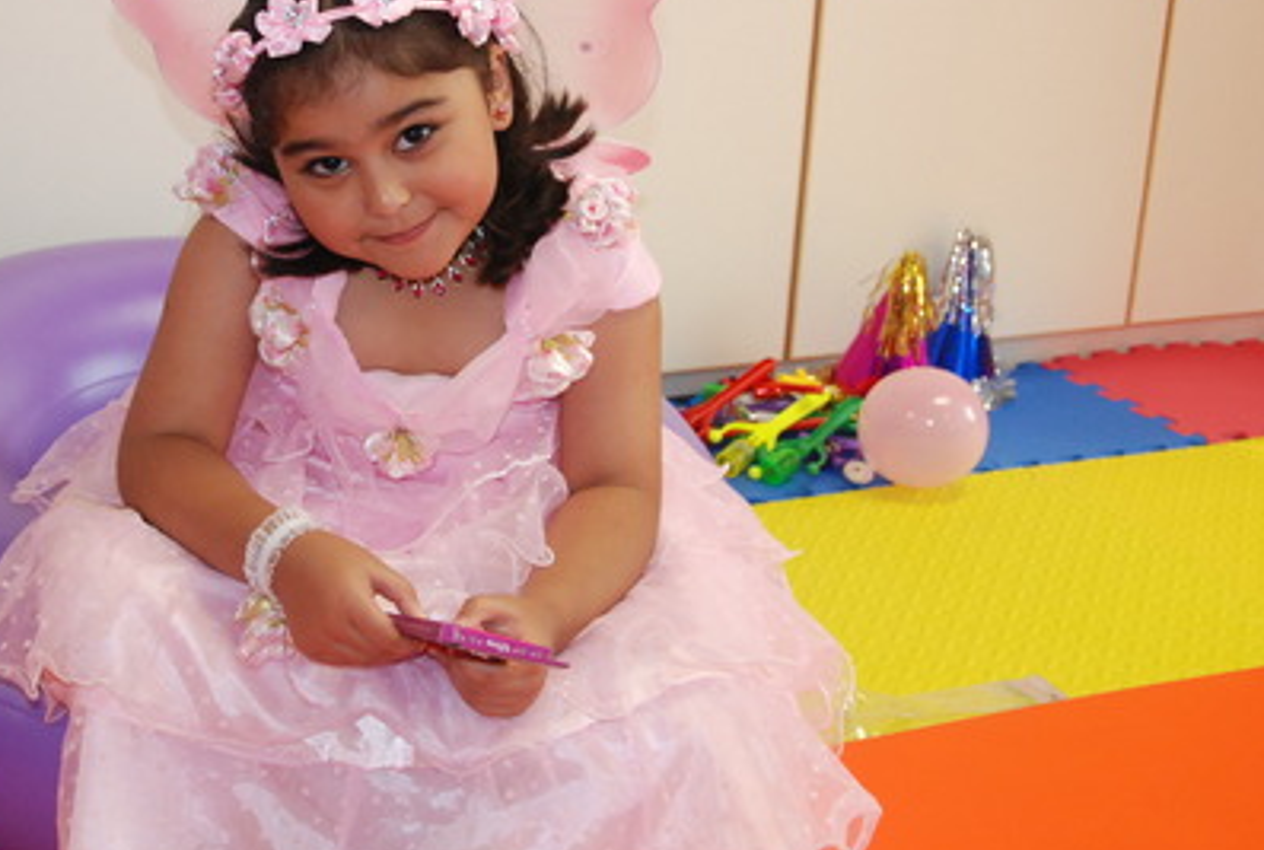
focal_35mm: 58
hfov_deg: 34.1
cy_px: 229
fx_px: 2042
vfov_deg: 23.3
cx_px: 411
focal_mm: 24
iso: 1000
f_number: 5
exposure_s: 1/80
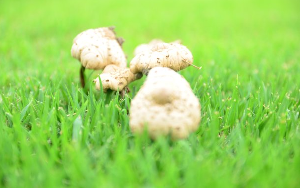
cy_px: 88
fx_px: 630
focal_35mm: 77
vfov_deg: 16.9
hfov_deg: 26.8
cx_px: 150
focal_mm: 50
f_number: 2.8
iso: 100
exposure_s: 1/180
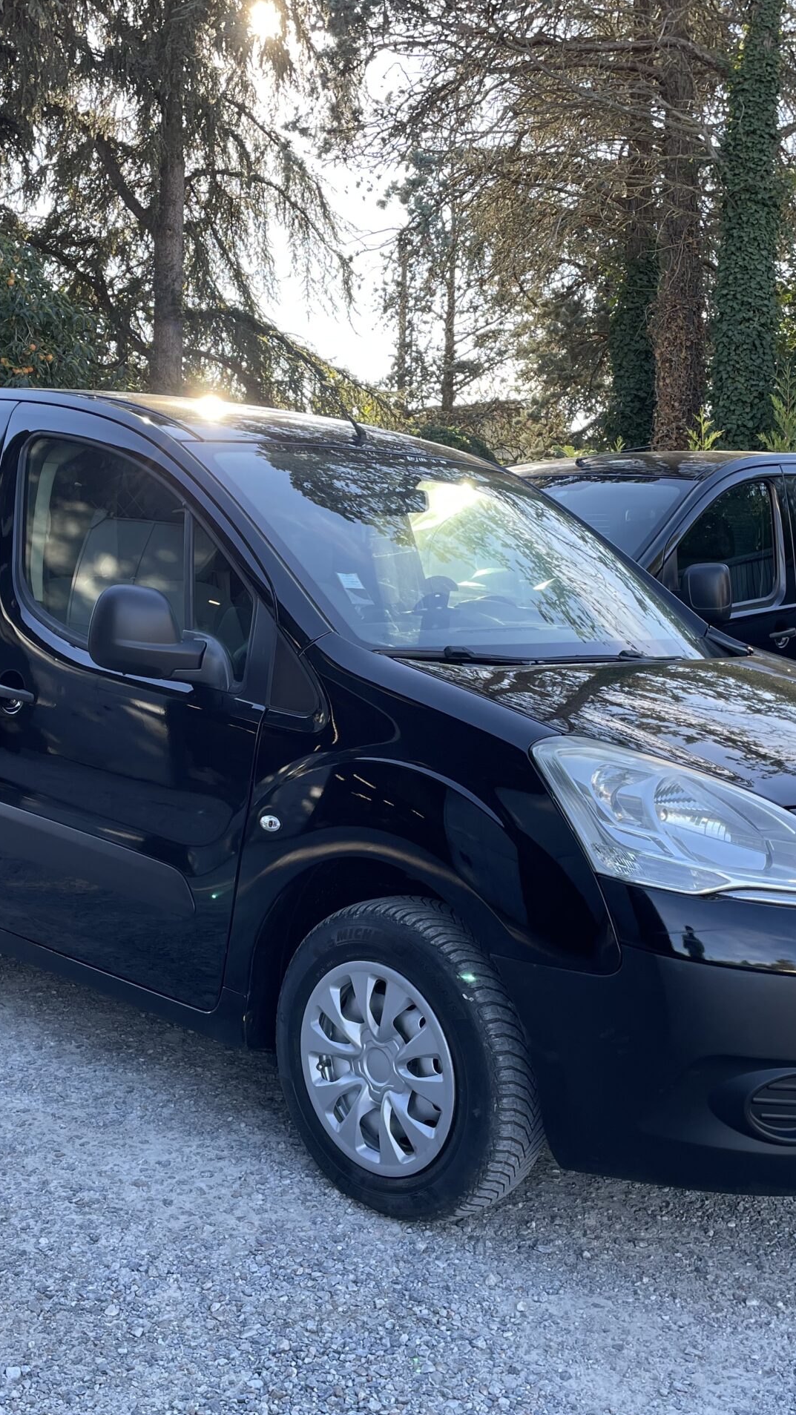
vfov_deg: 52.8
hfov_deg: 31.1
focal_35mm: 38
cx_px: 337
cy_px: 710
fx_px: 1426
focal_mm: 4.2
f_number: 1.6
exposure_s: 1/246
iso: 32
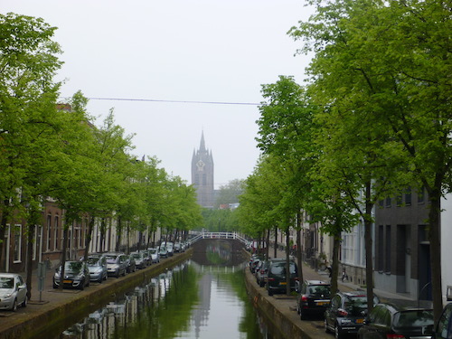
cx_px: 226
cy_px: 170
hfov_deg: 31.2
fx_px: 810
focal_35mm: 62
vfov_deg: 23.7
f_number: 5.2
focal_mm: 11
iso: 100
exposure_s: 1/160
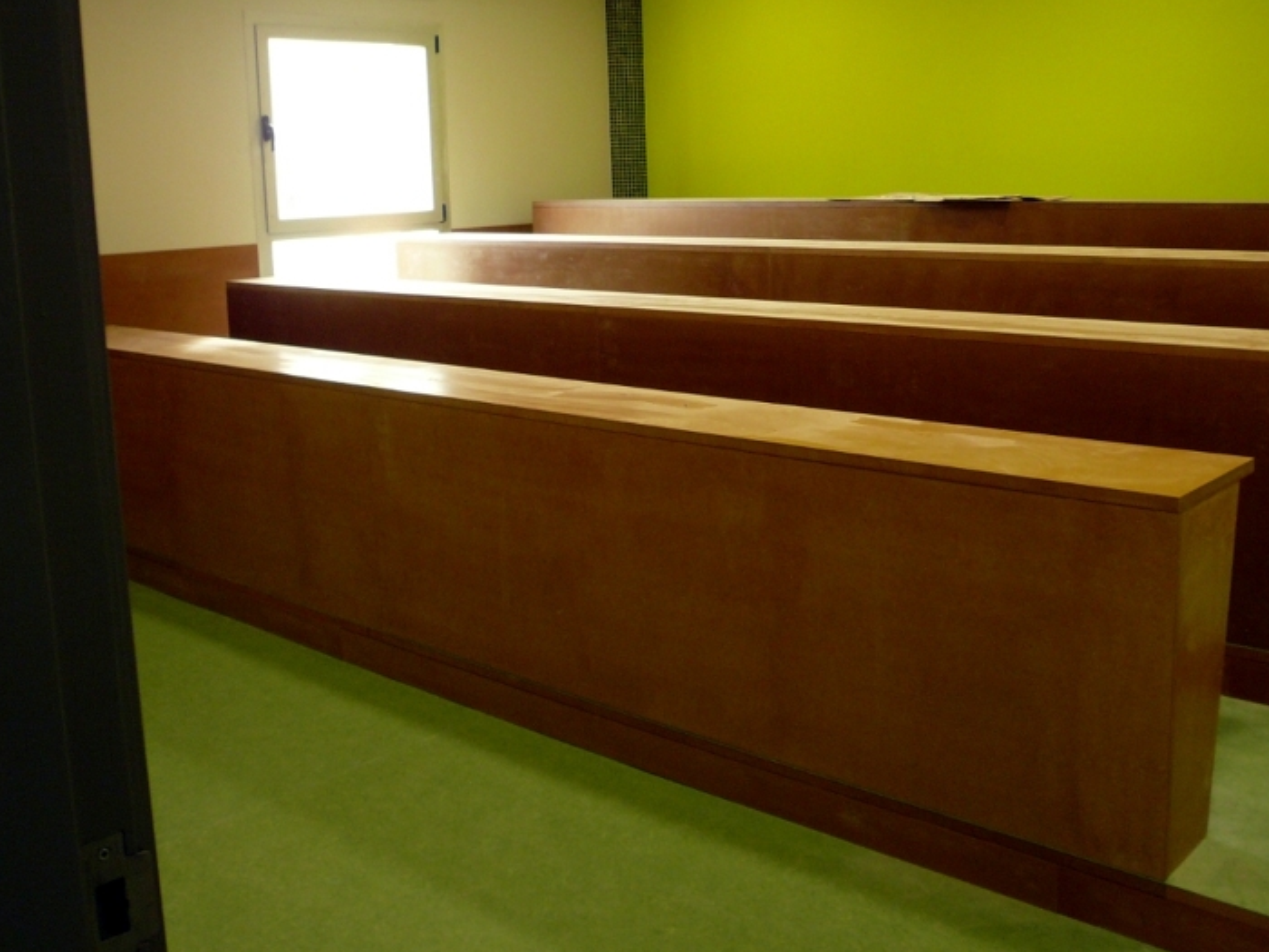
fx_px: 1320
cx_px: 747
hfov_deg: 51.1
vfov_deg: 39.5
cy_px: 394
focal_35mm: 36
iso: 100
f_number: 2.8
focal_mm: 4.6
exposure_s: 1/15
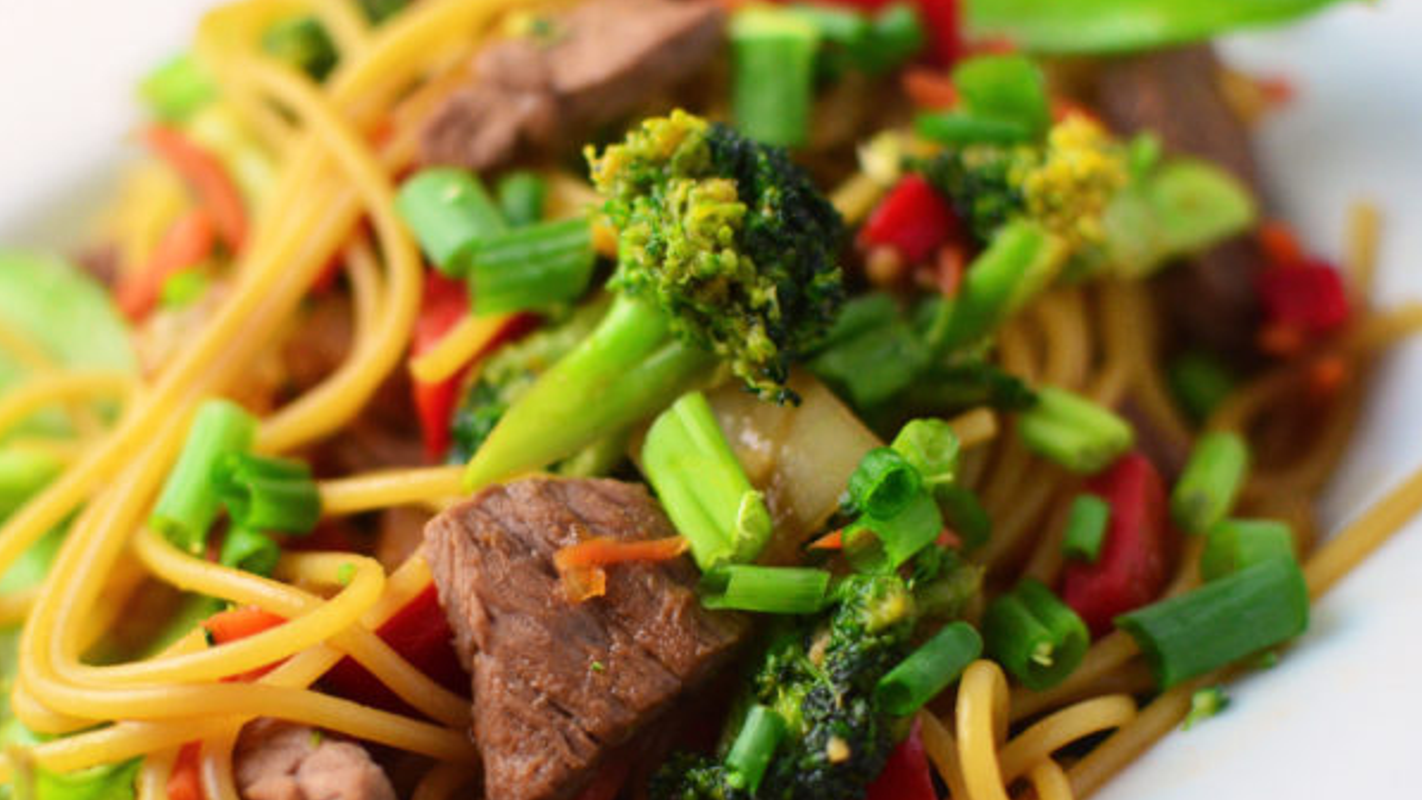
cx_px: 574
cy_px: 490
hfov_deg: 30.2
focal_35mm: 70
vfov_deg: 17.3
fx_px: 2627
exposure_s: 1/4000
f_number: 2.5
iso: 1600
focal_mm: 35
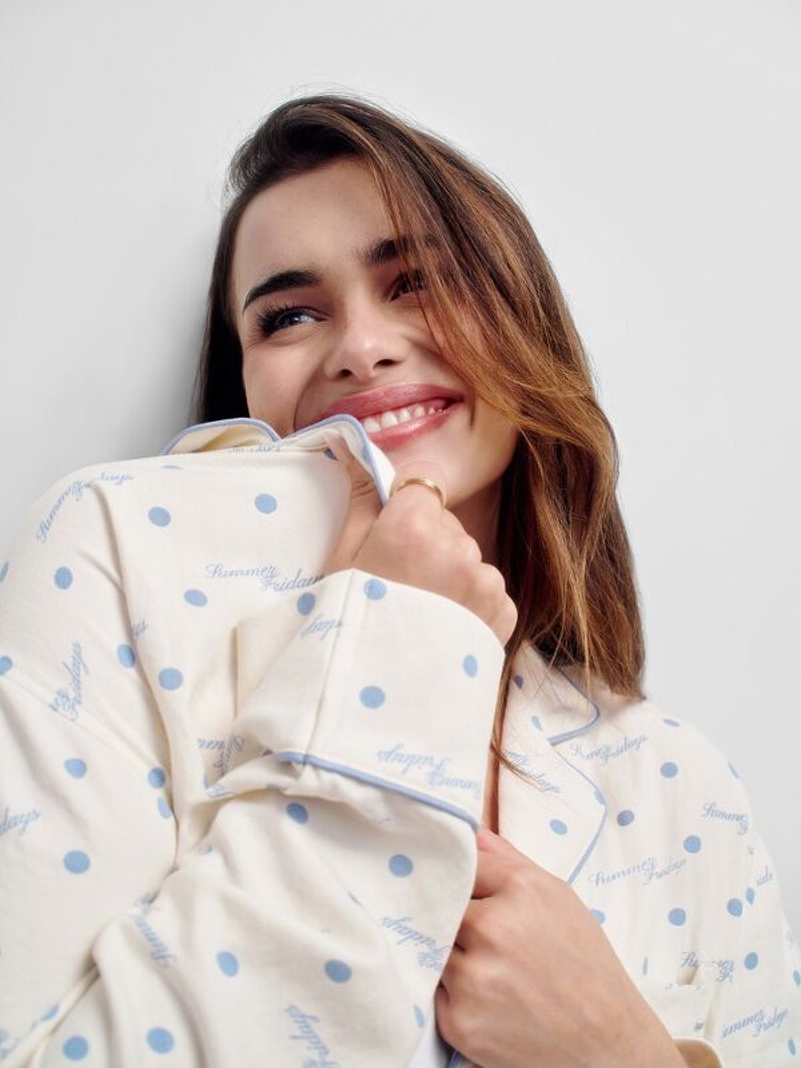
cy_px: 534
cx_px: 400
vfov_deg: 51.4
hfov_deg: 39.7
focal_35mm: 36
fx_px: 1111
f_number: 8
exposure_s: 1/125
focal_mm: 45
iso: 800
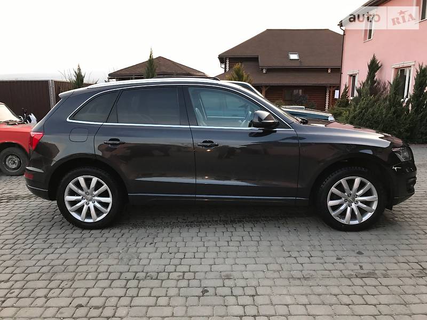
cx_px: 214
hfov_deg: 63.4
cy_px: 160
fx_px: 345
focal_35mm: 28
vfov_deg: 49.7
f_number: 1.8
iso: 20
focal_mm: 4
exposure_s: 1/114
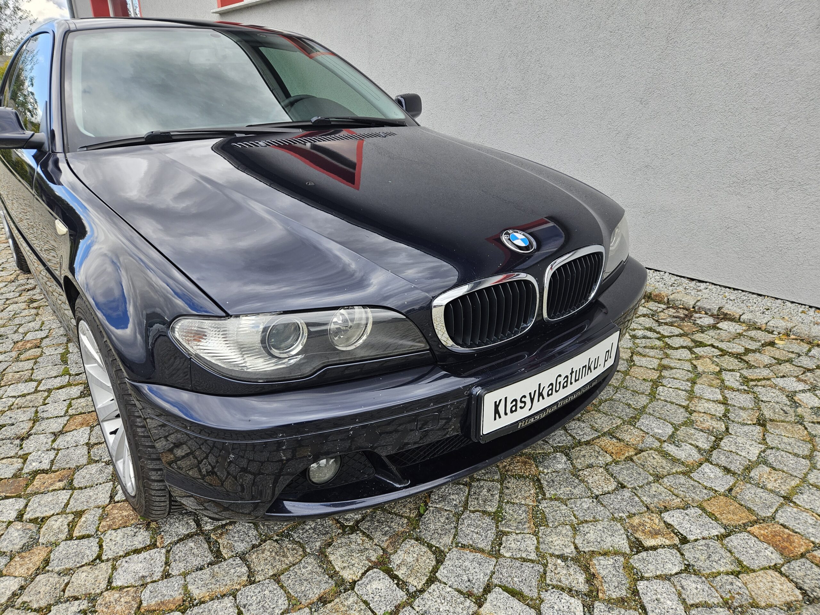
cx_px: 410
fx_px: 545
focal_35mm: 23
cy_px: 308
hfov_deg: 73.9
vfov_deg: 58.9
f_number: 1.8
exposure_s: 1/215
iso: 25
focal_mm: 5.4
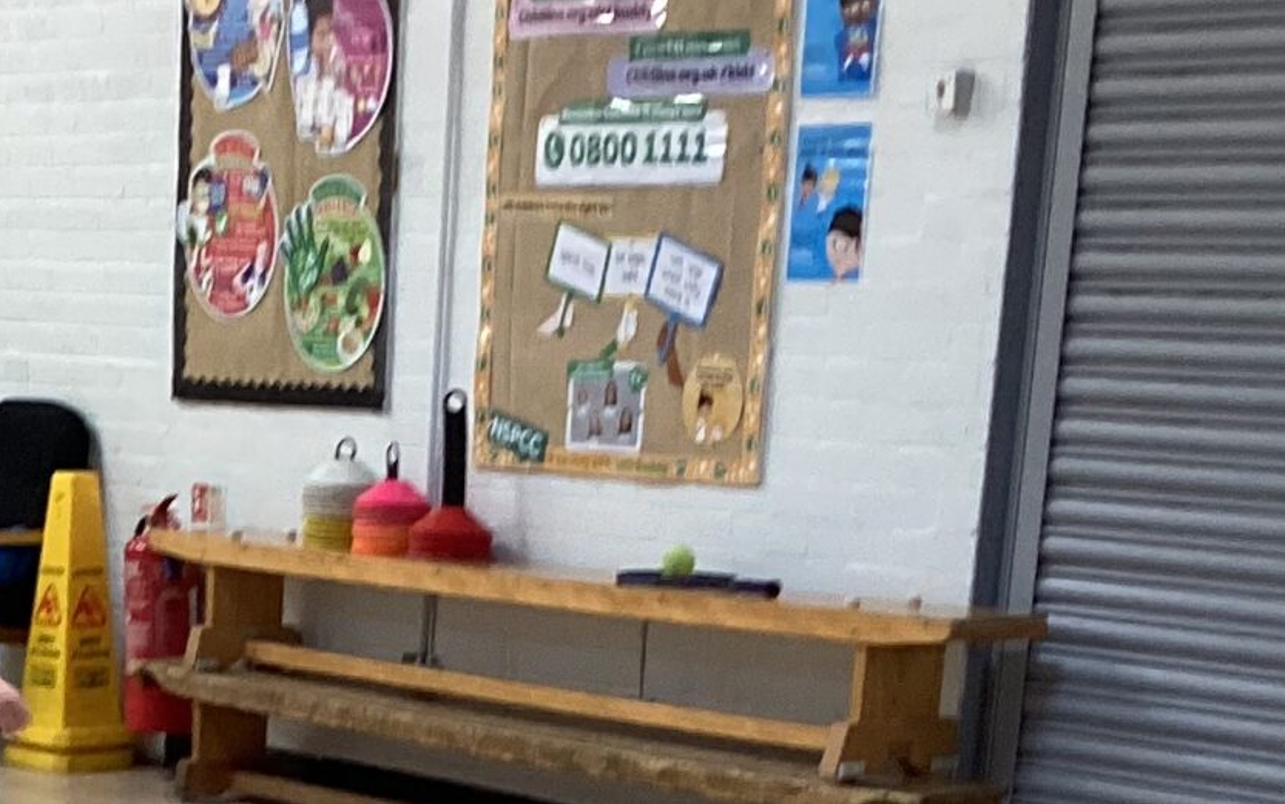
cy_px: 1427
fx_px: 3538
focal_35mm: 101
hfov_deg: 20.1
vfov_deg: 12.0
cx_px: 56
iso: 100
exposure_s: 1/50
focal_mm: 3.3
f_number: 2.4
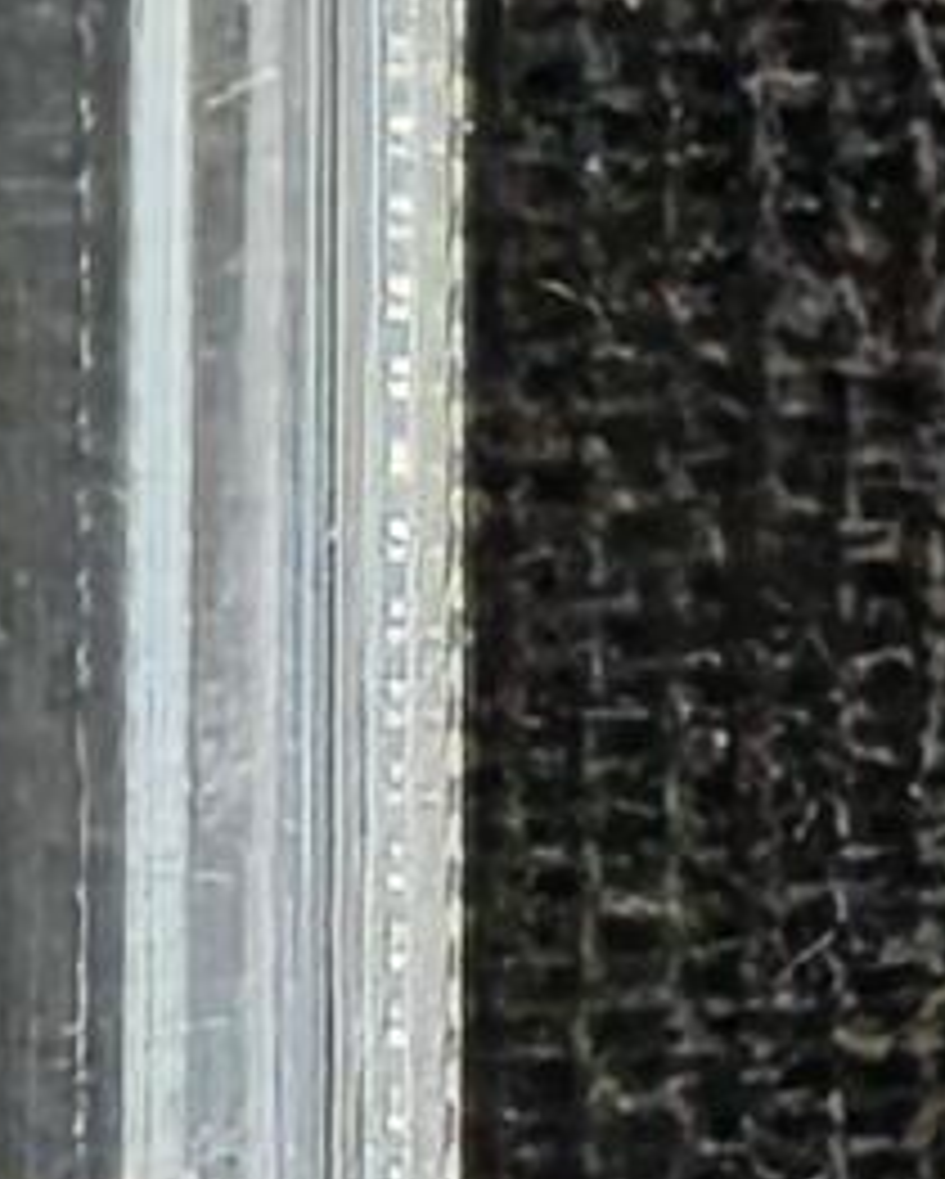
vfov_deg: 2.4
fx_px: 28110
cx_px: -2074
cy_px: 2385
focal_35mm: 805
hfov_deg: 1.9
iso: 50
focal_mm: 4.94
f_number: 1.5
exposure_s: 1/1122
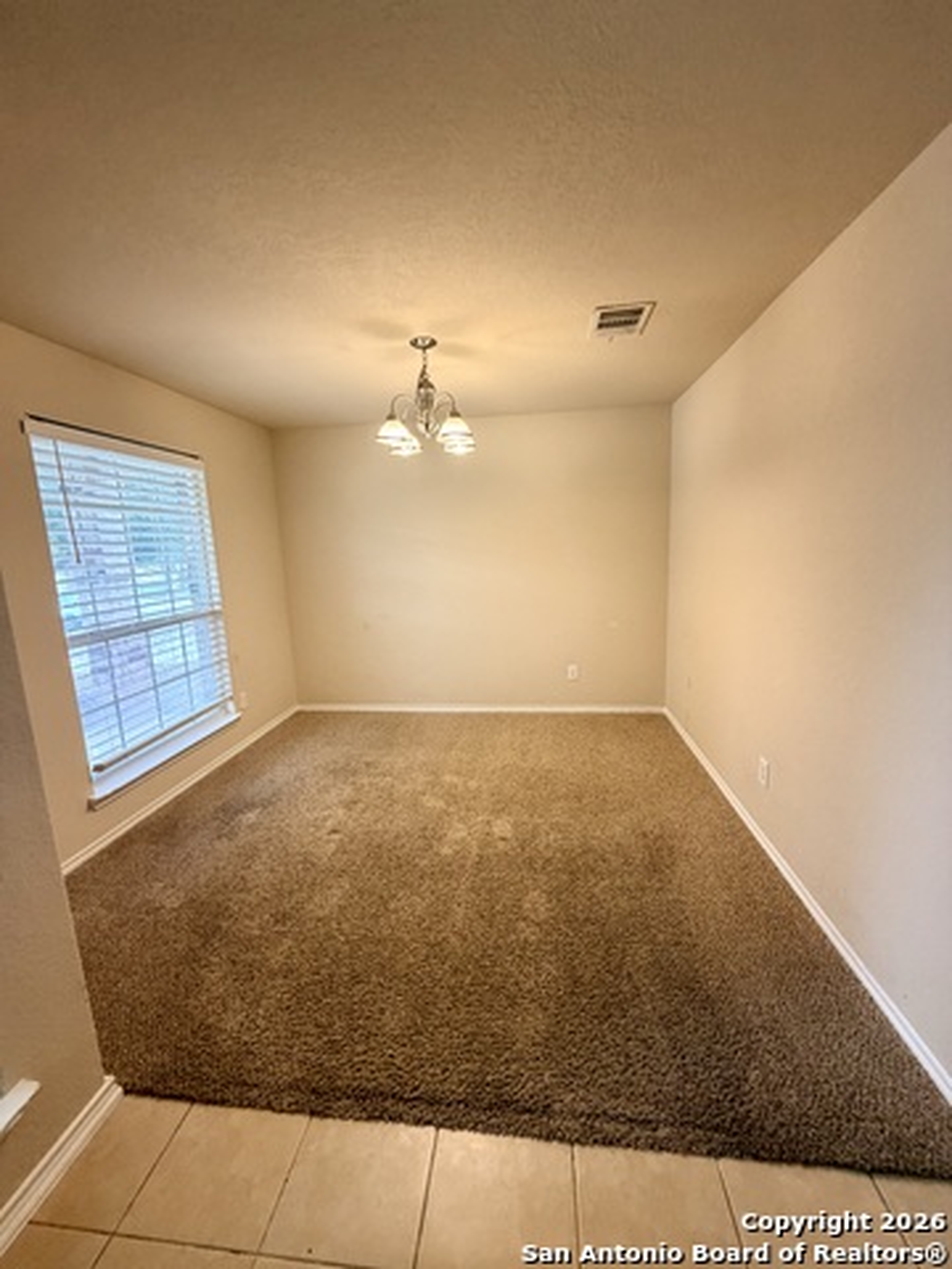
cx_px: 476
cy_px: 634
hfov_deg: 85.7
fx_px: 513
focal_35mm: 14
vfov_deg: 102.1
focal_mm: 2.22
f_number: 2.2
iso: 250
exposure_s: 1/60
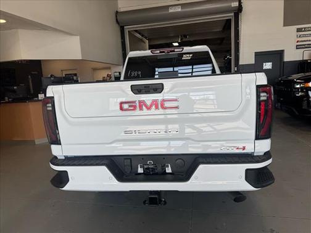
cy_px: 116
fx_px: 216
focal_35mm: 24
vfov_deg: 56.8
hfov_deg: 71.6
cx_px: 156
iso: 80
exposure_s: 1/664
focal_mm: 6.76
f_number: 1.78
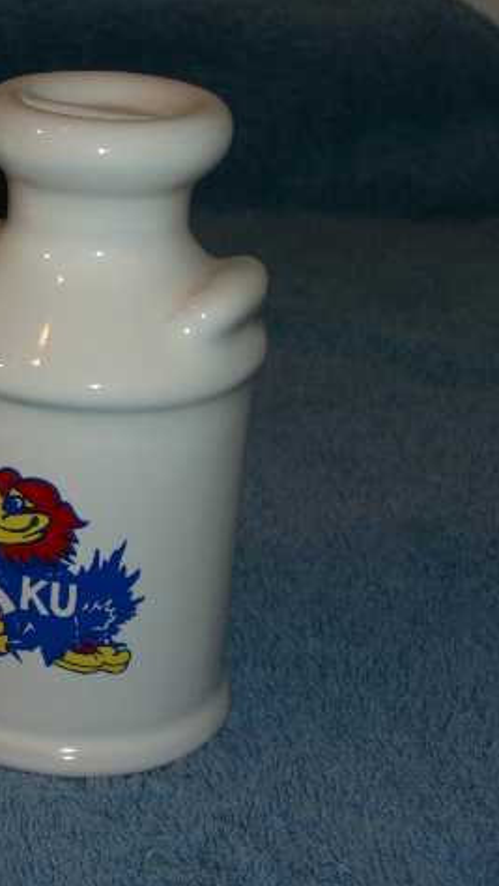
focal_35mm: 97
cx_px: -67
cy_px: 443
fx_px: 2279
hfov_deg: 12.3
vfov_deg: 22.0
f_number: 7.6
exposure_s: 1/30
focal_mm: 13.7
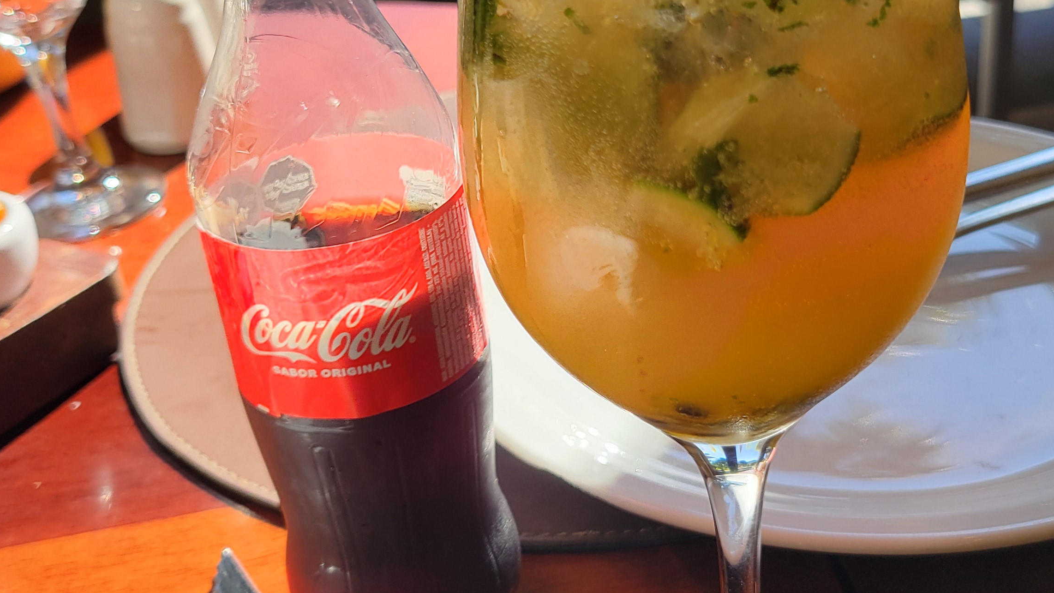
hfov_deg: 41.3
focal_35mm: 50
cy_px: 288
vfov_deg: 24.0
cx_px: 533
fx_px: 1397
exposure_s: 1/185
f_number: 1.8
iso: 40
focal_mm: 5.4
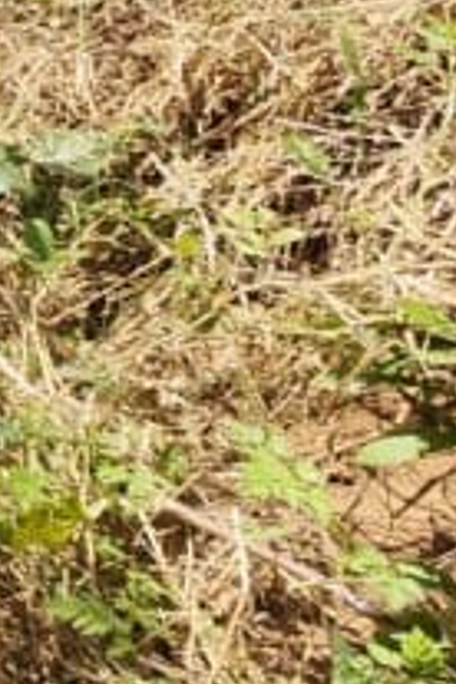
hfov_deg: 9.2
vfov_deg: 25.7
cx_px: -1193
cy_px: -211
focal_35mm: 67
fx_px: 1273
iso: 50
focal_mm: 2.2
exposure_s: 1/1218
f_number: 2.2
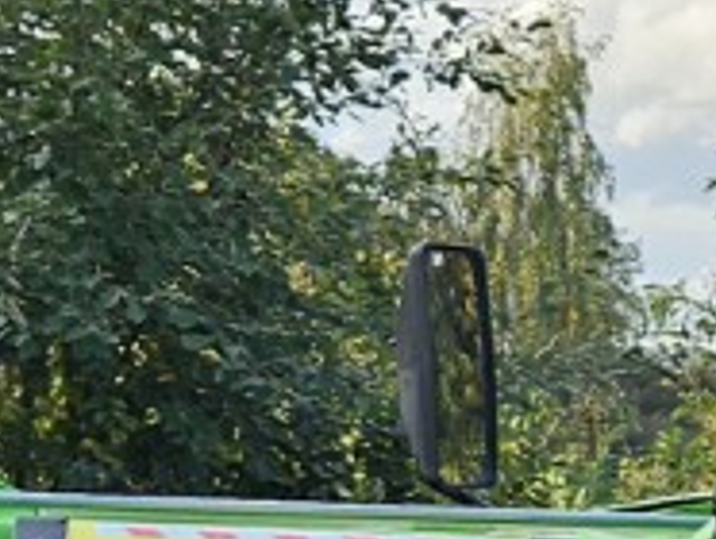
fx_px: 3687
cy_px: 612
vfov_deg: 8.3
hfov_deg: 10.8
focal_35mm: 178
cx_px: 1020
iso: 25
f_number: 1.8
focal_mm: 5.4
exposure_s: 1/286
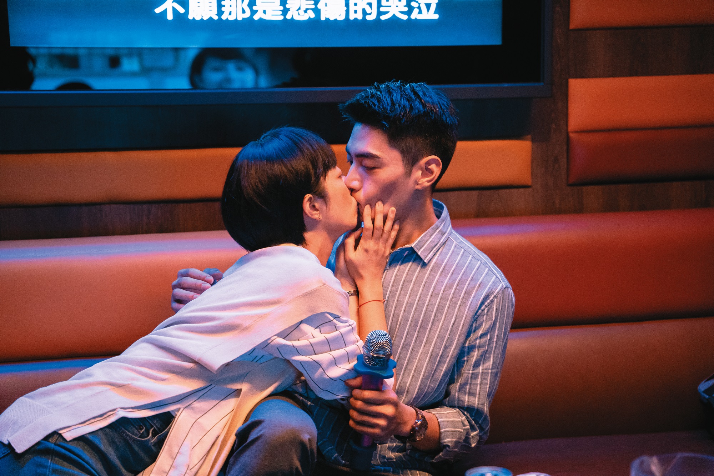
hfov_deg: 28.8
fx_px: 1388
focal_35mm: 70
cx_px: 357
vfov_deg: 19.5
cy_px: 238
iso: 6400
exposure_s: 1/100
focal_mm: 70
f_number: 2.8
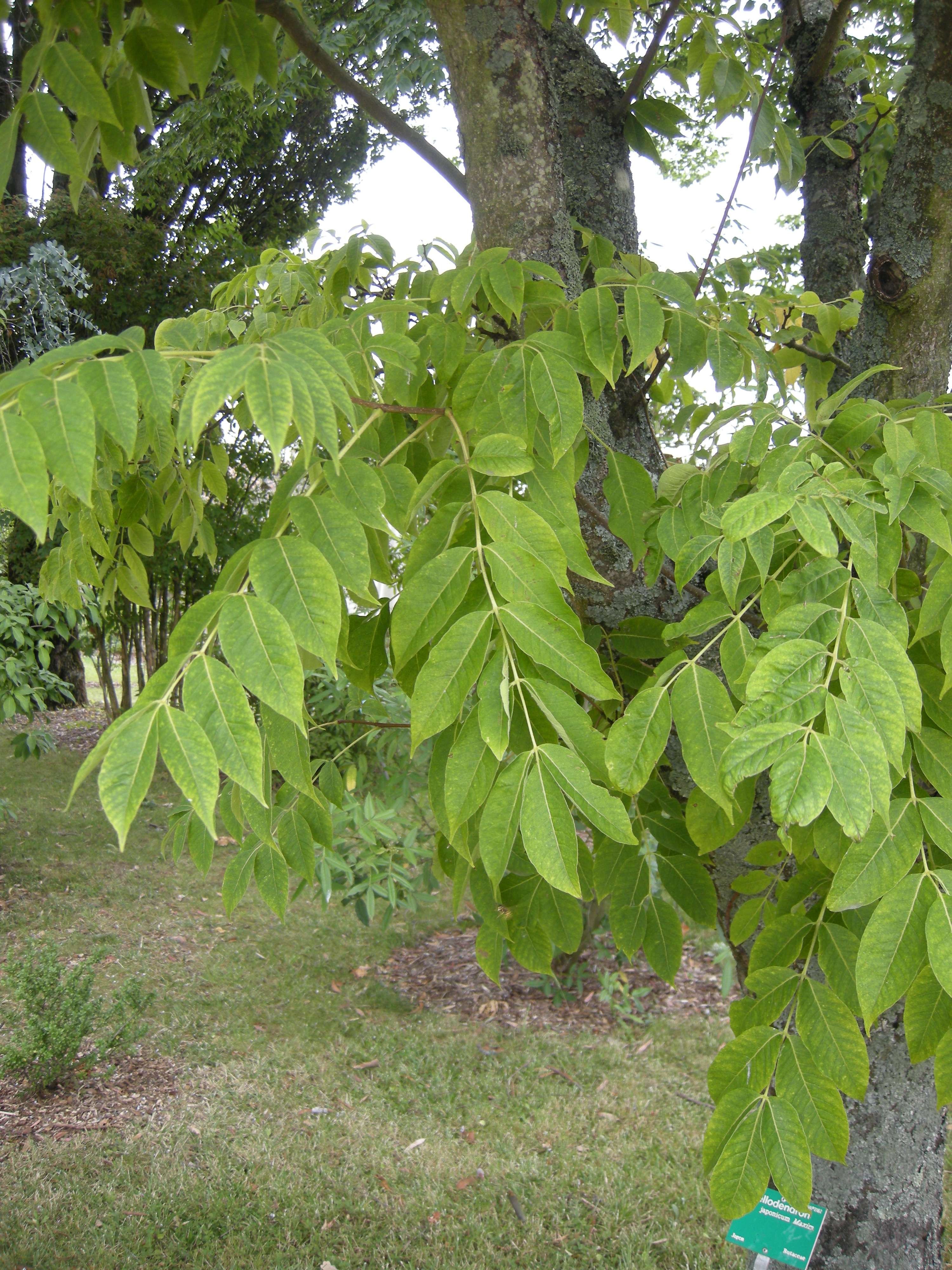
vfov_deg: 52.6
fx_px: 1283
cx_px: 476
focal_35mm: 35
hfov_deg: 40.7
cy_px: 635
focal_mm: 7.5
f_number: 2.7
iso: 87
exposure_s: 1/60
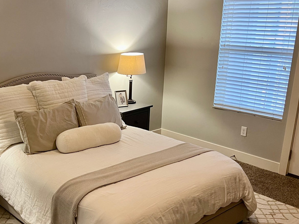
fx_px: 389
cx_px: 86
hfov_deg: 41.2
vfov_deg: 32.0
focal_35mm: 45
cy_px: 139
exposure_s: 1/60
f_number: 1.5
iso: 125
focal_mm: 5.7
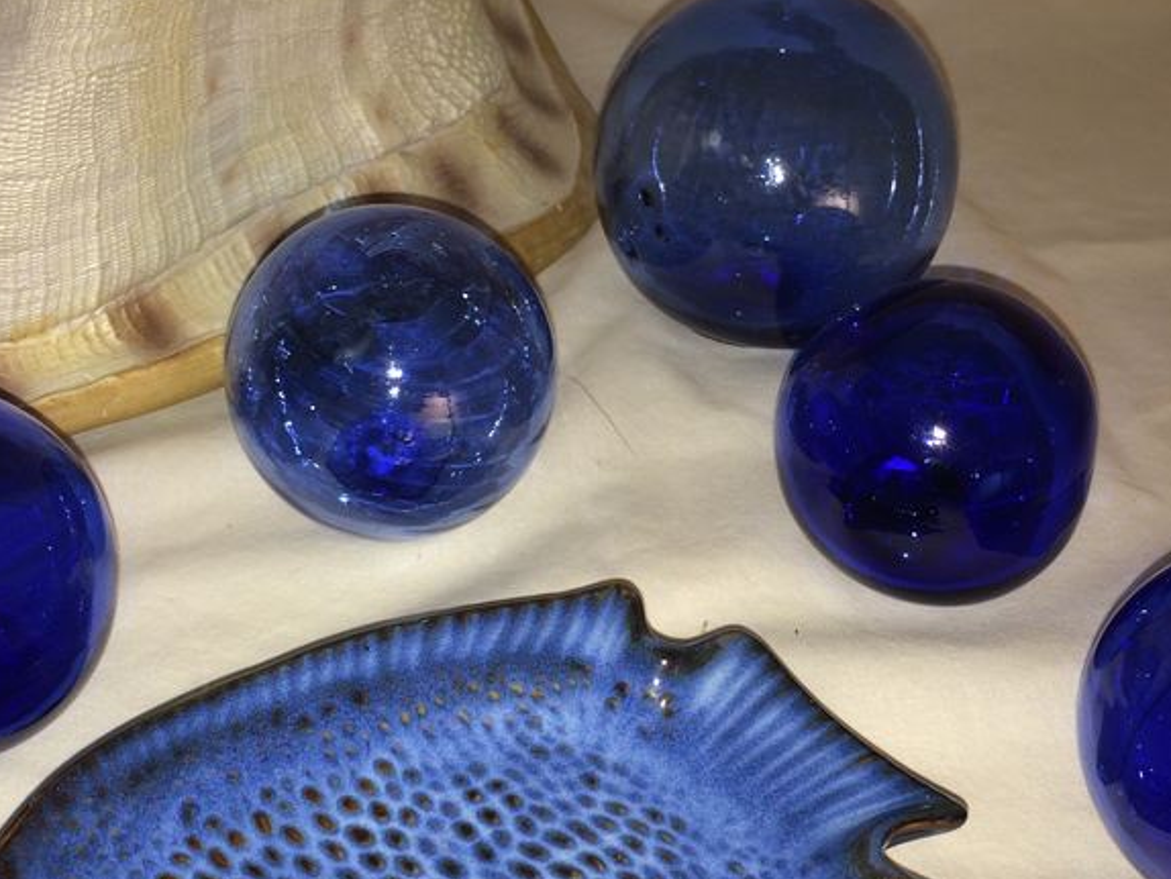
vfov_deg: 30.8
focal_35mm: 47
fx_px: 1591
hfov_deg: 40.4
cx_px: 602
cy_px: 537
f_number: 2.2
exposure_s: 1/78
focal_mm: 4.12
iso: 32
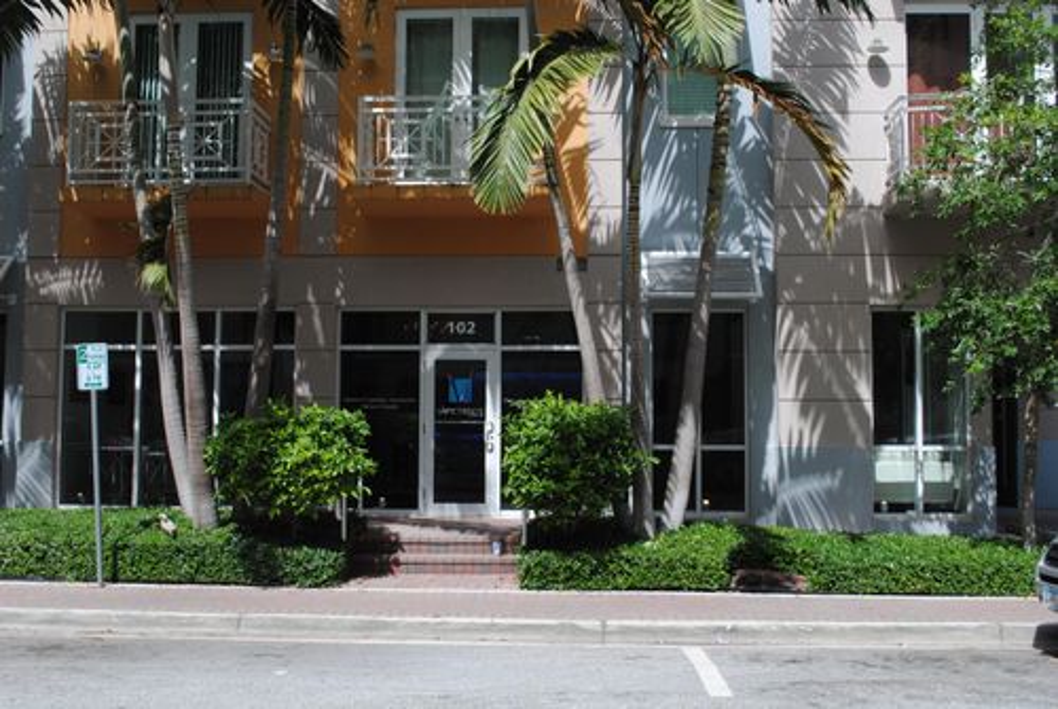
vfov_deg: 37.0
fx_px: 1060
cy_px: 354
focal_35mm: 36
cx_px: 529
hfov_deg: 53.1
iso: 100
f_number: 7.1
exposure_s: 1/200
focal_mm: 24
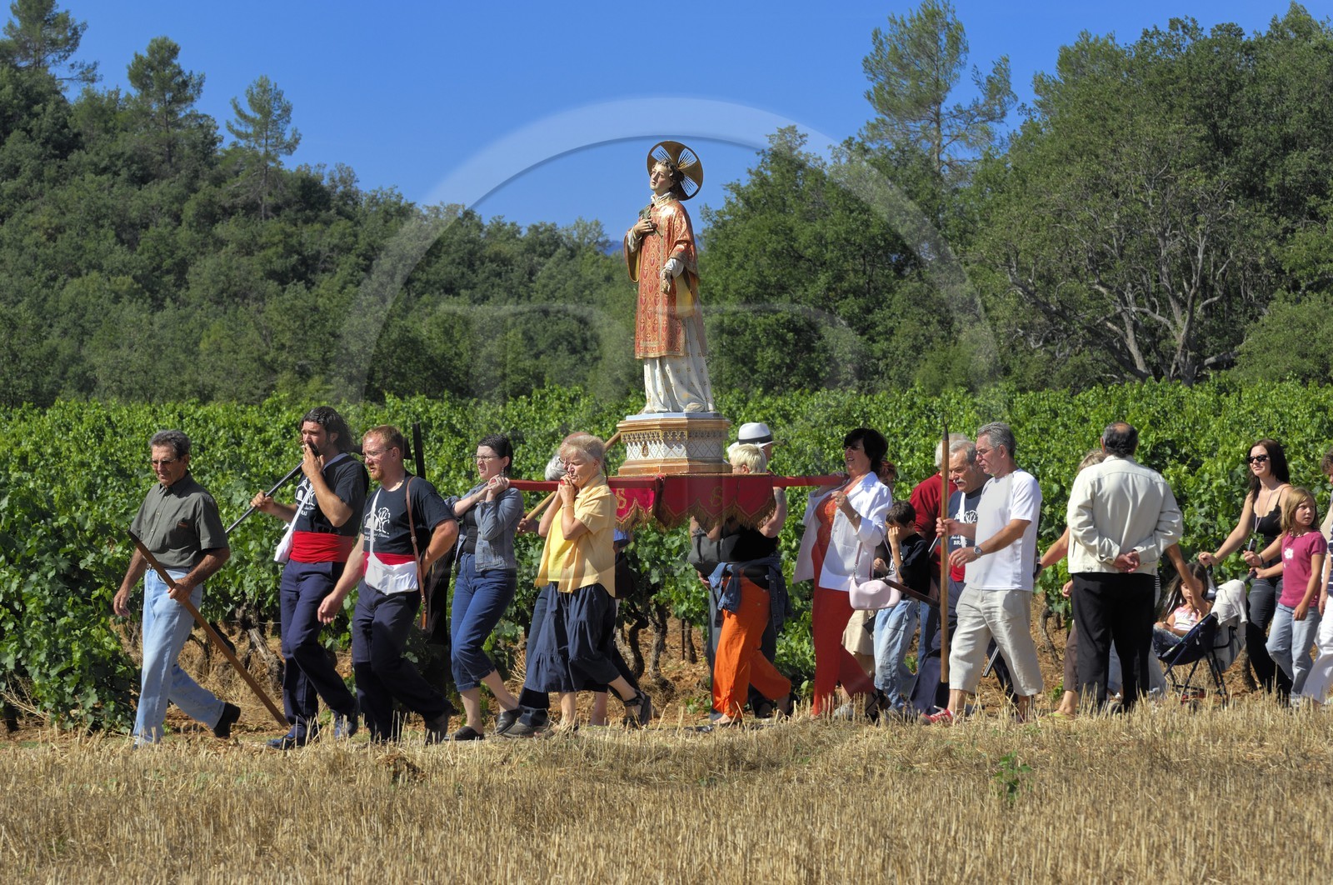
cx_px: 666
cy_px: 442
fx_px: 6656
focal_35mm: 180
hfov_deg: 11.4
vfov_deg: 7.6
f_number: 9
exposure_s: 1/250
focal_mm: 120
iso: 100
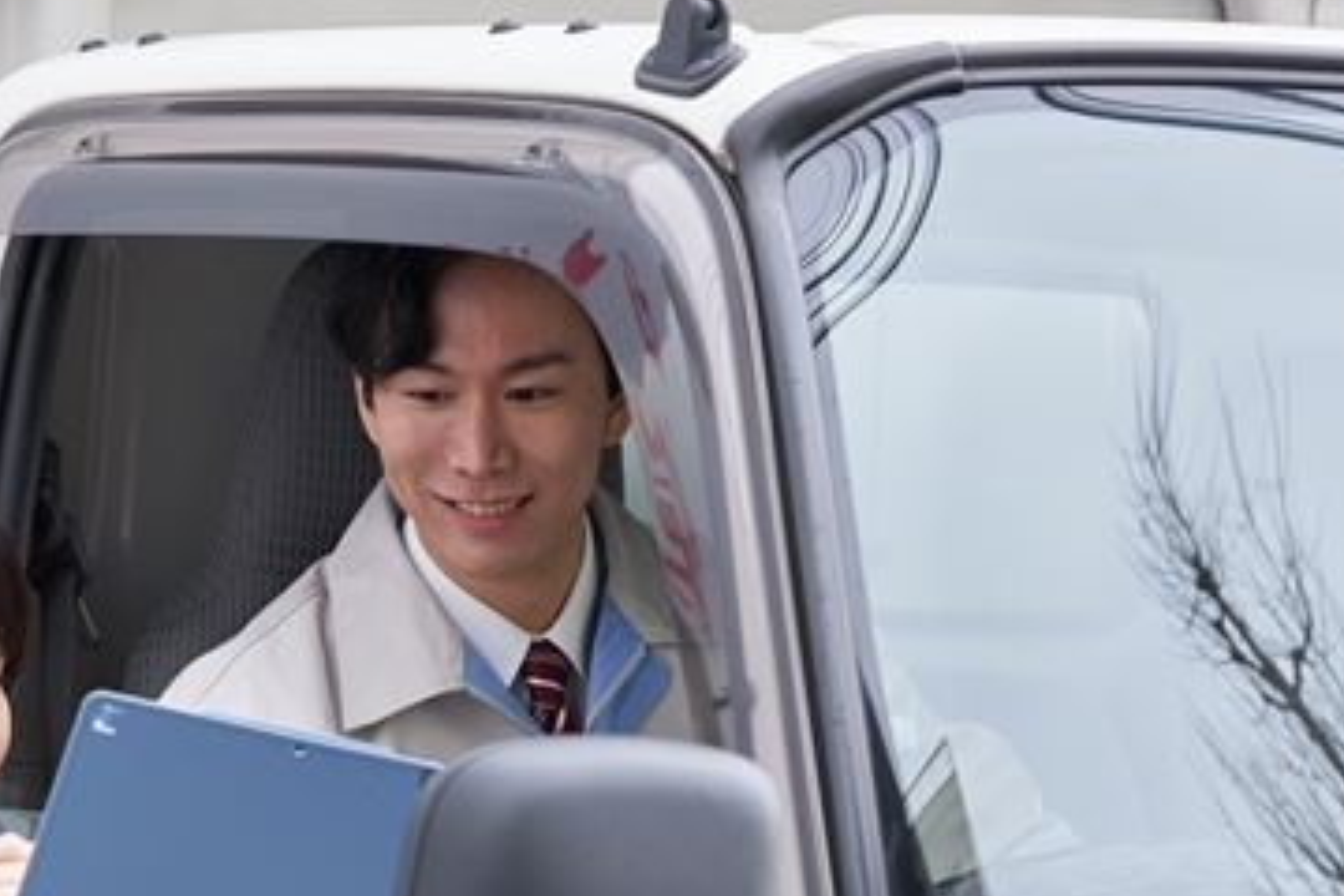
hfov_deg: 13.5
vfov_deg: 9.0
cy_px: 657
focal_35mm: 152
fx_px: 5674
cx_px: 414
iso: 400
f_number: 4.5
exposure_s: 1/160
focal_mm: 76
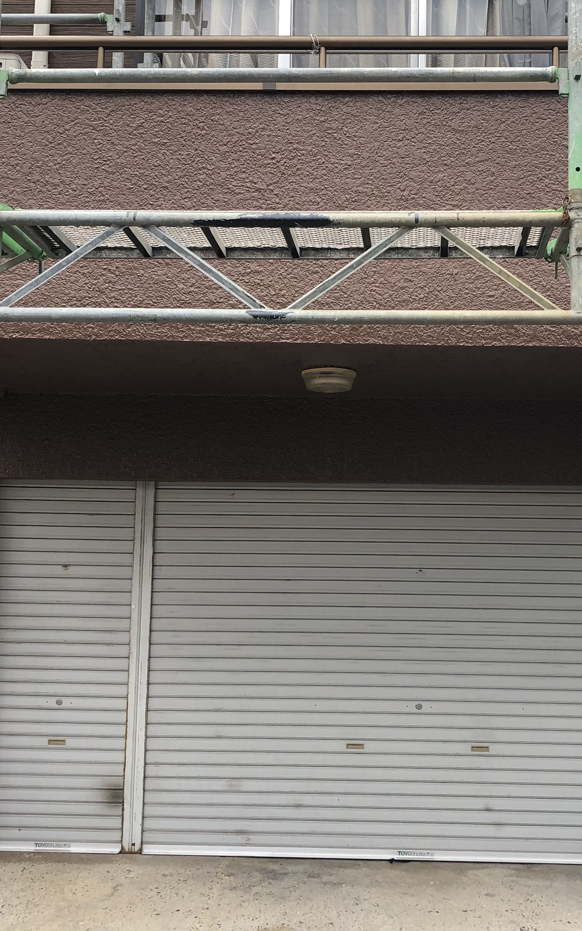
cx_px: 364
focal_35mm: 47
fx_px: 1193
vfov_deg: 42.6
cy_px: 455
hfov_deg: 27.3
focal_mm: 4
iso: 20
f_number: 1.8
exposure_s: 1/337
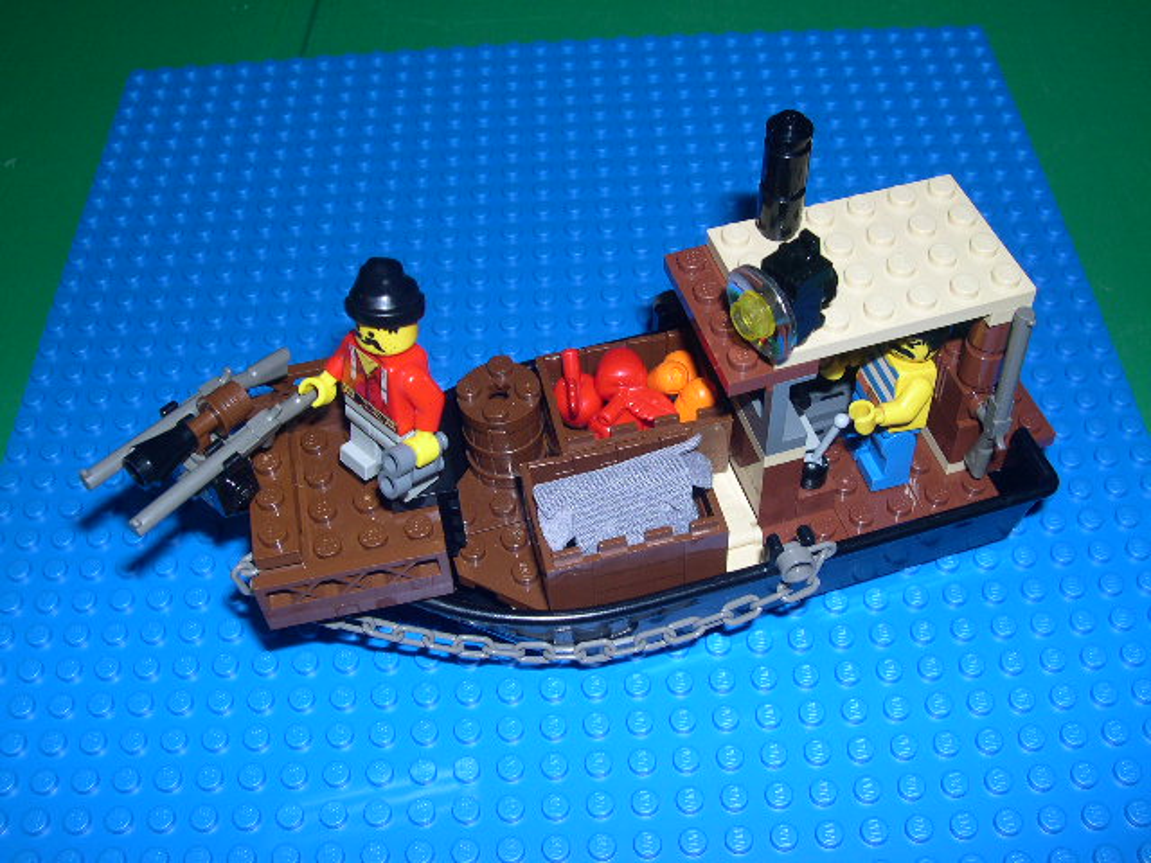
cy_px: 432
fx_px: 1264
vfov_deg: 37.7
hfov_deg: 49.0
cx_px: 576
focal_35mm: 38
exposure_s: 1/60
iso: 100
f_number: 7.6
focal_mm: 8
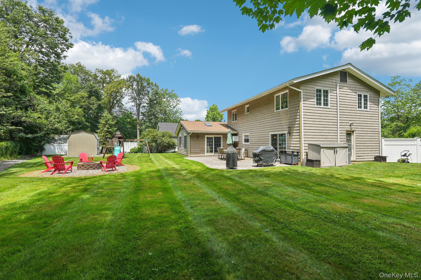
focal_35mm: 16
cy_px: 140
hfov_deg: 96.7
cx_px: 210
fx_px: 187
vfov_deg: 73.7
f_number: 10
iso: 100
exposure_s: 1/100
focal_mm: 16
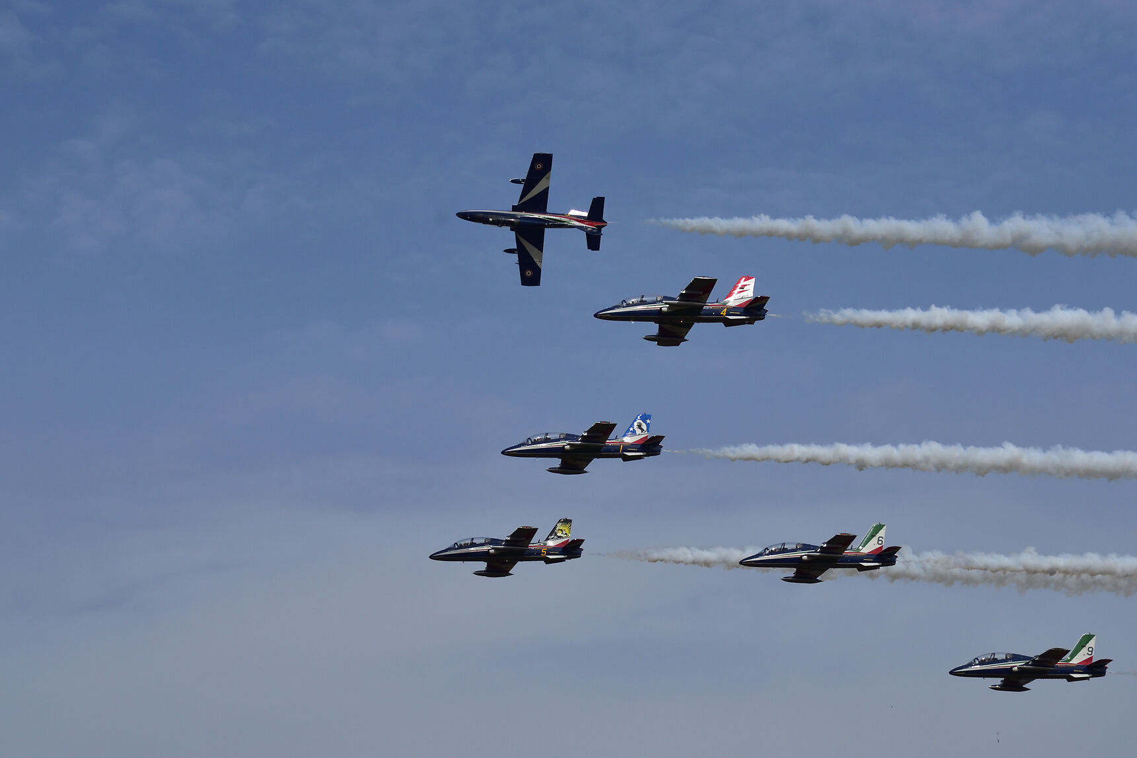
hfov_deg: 12.3
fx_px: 5275
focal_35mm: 167
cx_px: 655
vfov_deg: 8.2
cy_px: 467
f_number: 7.1
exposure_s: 1/4000
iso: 640
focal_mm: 120
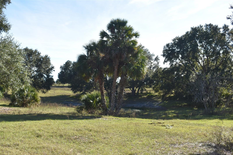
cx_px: 116
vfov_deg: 35.5
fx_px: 243
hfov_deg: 51.3
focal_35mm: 38
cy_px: 78
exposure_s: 1/200
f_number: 8
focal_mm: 25
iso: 100
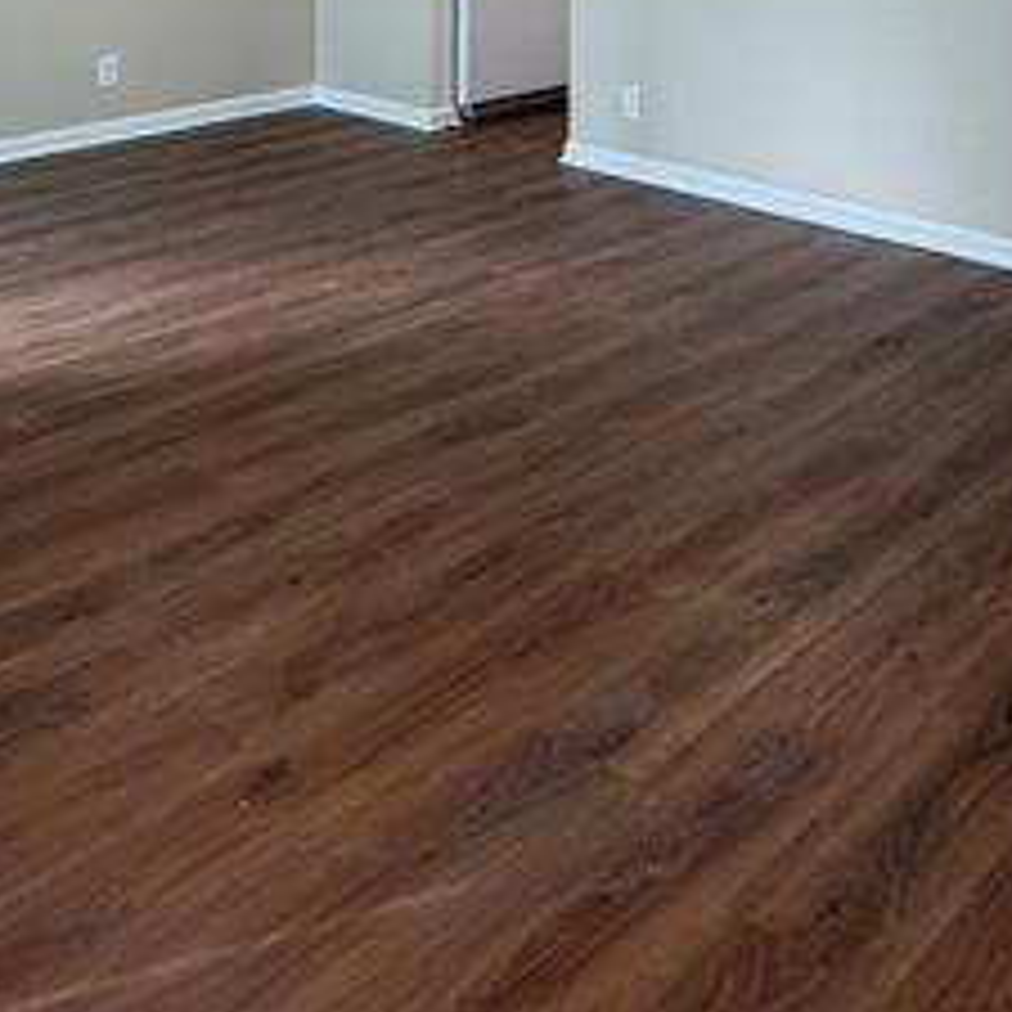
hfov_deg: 37.8
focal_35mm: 44
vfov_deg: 32.7
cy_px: -153
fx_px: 1455
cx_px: 702
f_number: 2.2
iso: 160
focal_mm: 2.22
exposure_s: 1/120
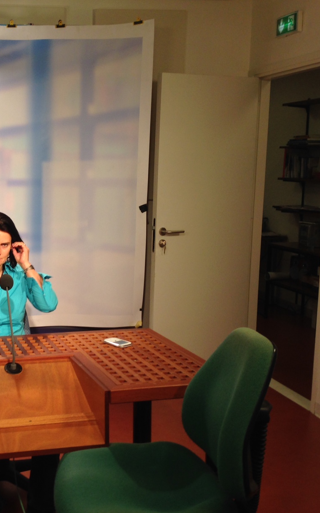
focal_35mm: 47
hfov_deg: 25.8
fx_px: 656
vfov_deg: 42.7
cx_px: -9
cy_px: 257
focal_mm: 4.12
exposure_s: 1/40
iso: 50
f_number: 2.4
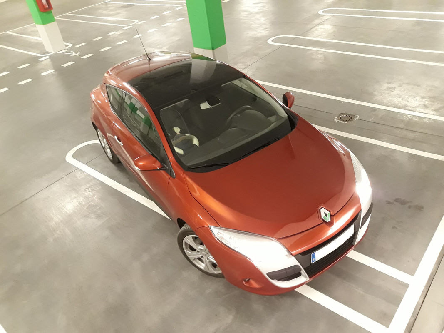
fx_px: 346
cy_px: 166
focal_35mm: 27
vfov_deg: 51.3
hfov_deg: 65.3
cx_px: 222
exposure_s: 1/25
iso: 500
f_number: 1.7
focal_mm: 3.71
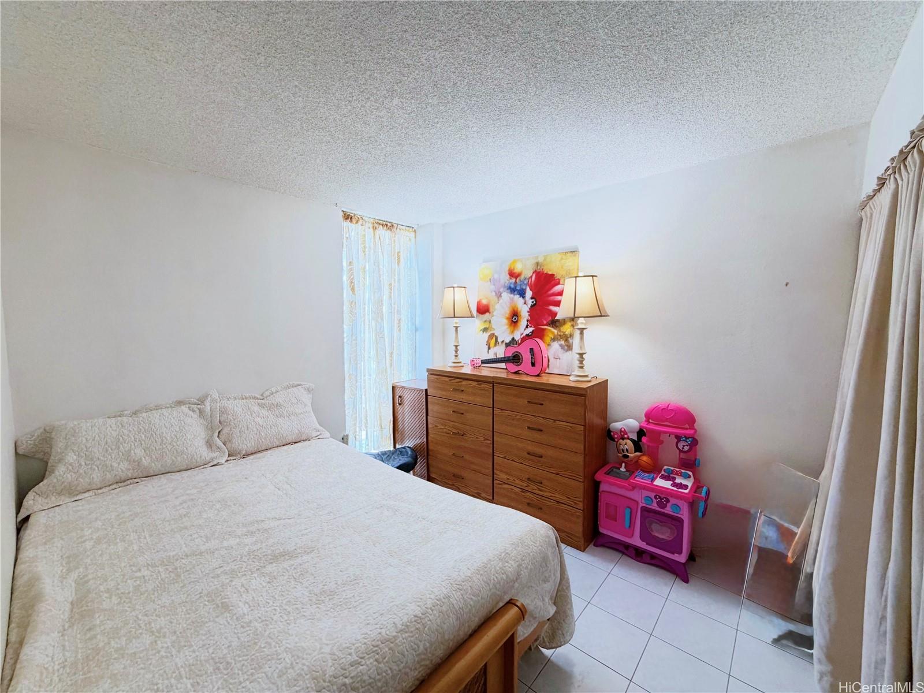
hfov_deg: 102.1
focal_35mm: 14
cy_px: 346
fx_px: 374
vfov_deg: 85.7
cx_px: 462
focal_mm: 2.22
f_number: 2.2
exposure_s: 1/120
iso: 200
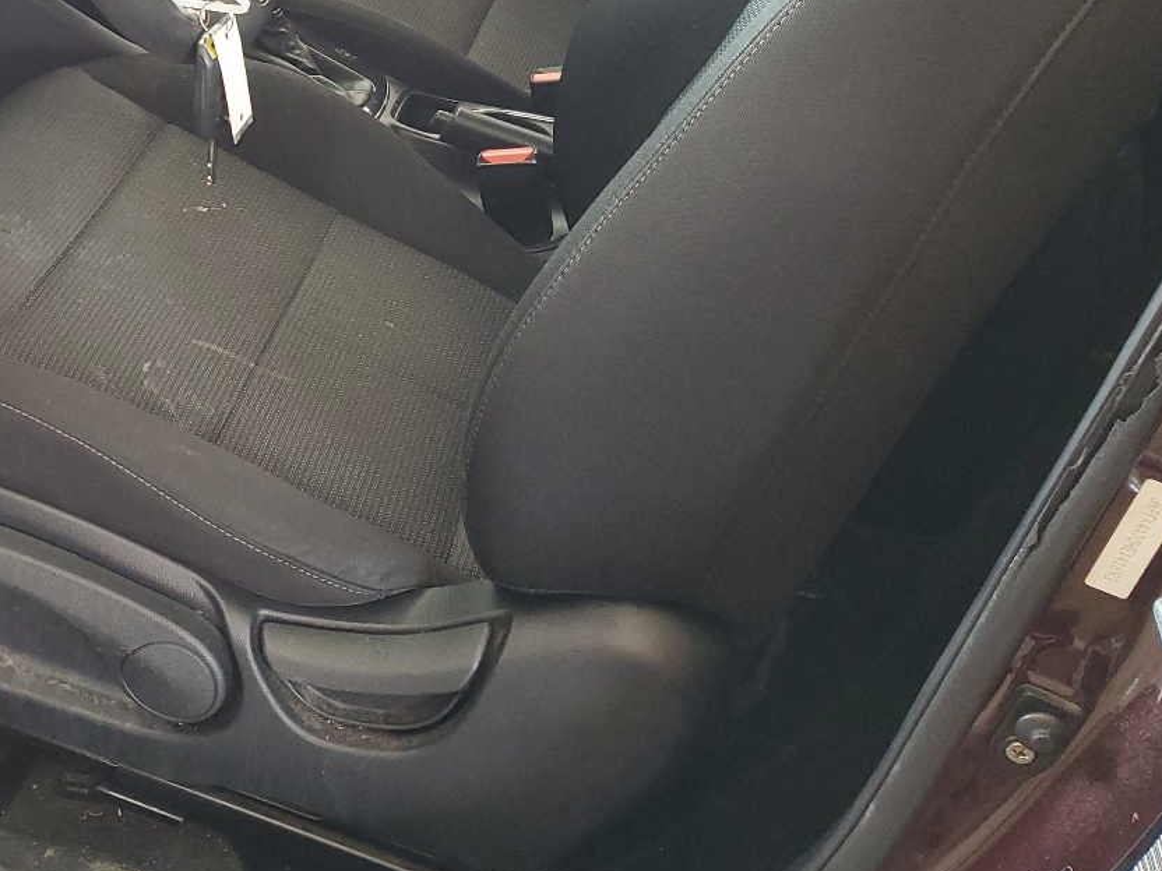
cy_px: 109
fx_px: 1678
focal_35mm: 50
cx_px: 212
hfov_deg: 36.7
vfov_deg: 28.1
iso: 149
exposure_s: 1/60.2
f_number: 1.5
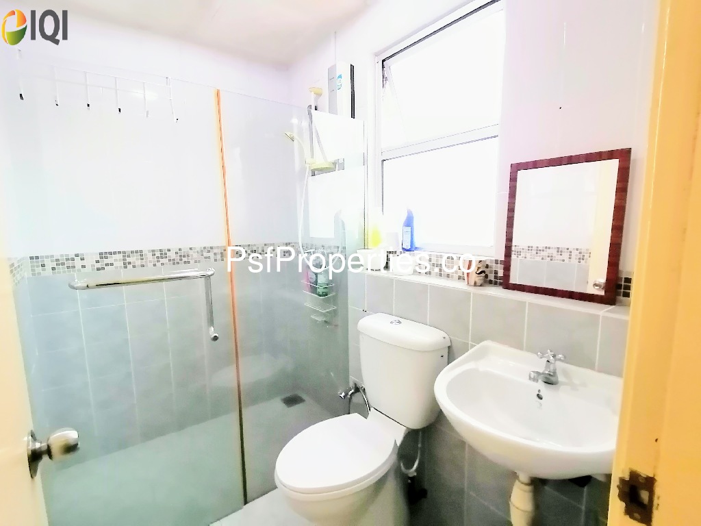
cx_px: 350
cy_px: 263
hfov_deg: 91.0
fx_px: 344
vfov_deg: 74.7
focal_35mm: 17
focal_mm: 1.78
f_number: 2.4
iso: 400
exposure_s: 1/25
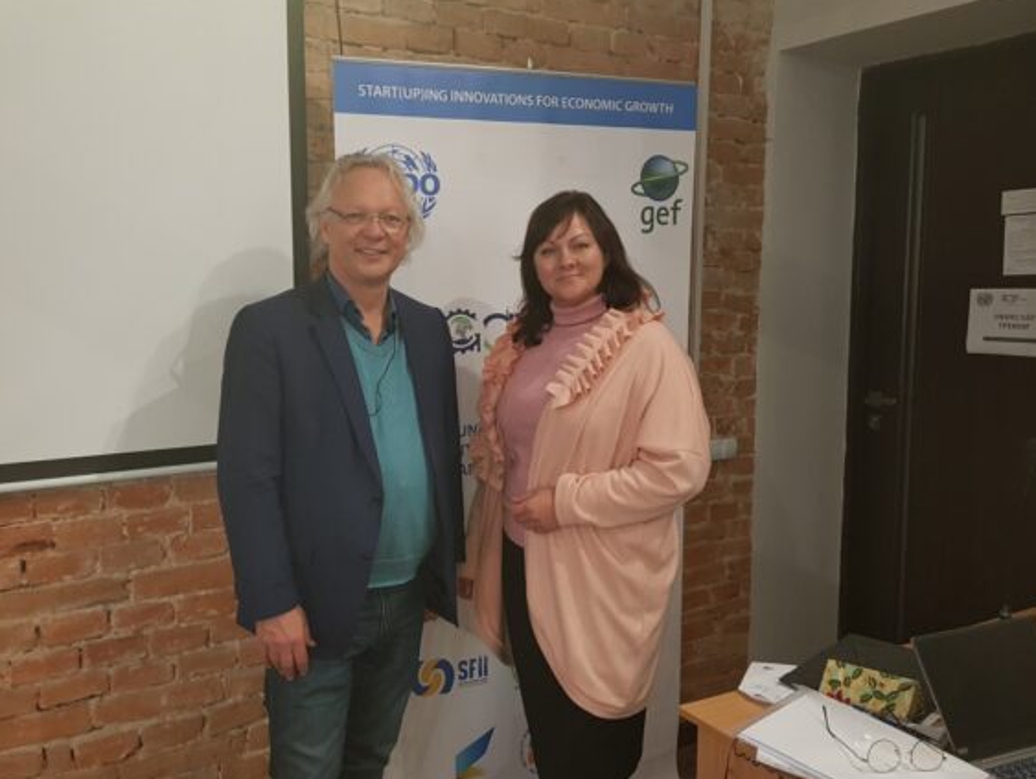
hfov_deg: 59.9
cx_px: 477
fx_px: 898
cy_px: 381
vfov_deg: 46.8
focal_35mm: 30
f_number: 1.7
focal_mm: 4.2
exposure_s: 1/50
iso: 125
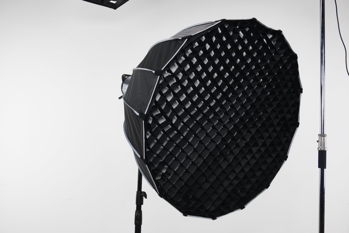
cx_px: 174
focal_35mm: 42
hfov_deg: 46.4
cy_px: 116
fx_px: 407
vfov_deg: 31.9
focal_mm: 42
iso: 100
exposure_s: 1/30
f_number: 11
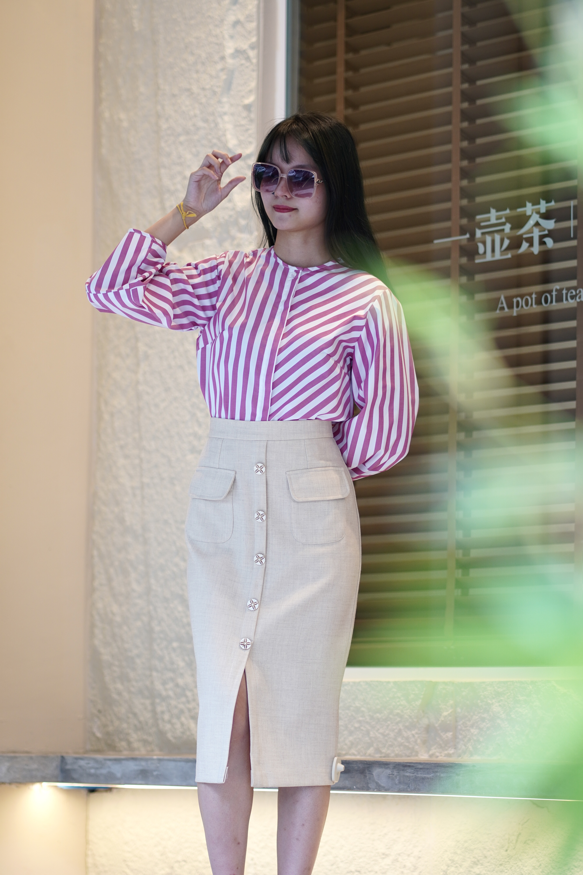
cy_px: 438
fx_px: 3097
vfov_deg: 16.1
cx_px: 292
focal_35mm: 128
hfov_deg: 10.8
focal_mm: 85
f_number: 1.8
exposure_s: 1/160
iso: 160
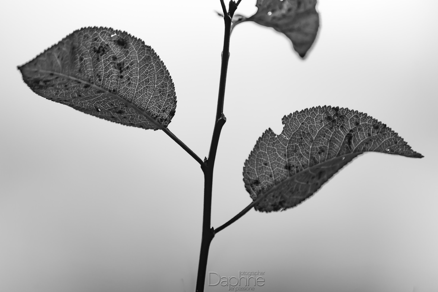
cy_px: 146
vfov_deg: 3.8
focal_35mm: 360
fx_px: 4380
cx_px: 219
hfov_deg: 5.7
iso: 100
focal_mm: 240
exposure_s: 1/320
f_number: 5.3
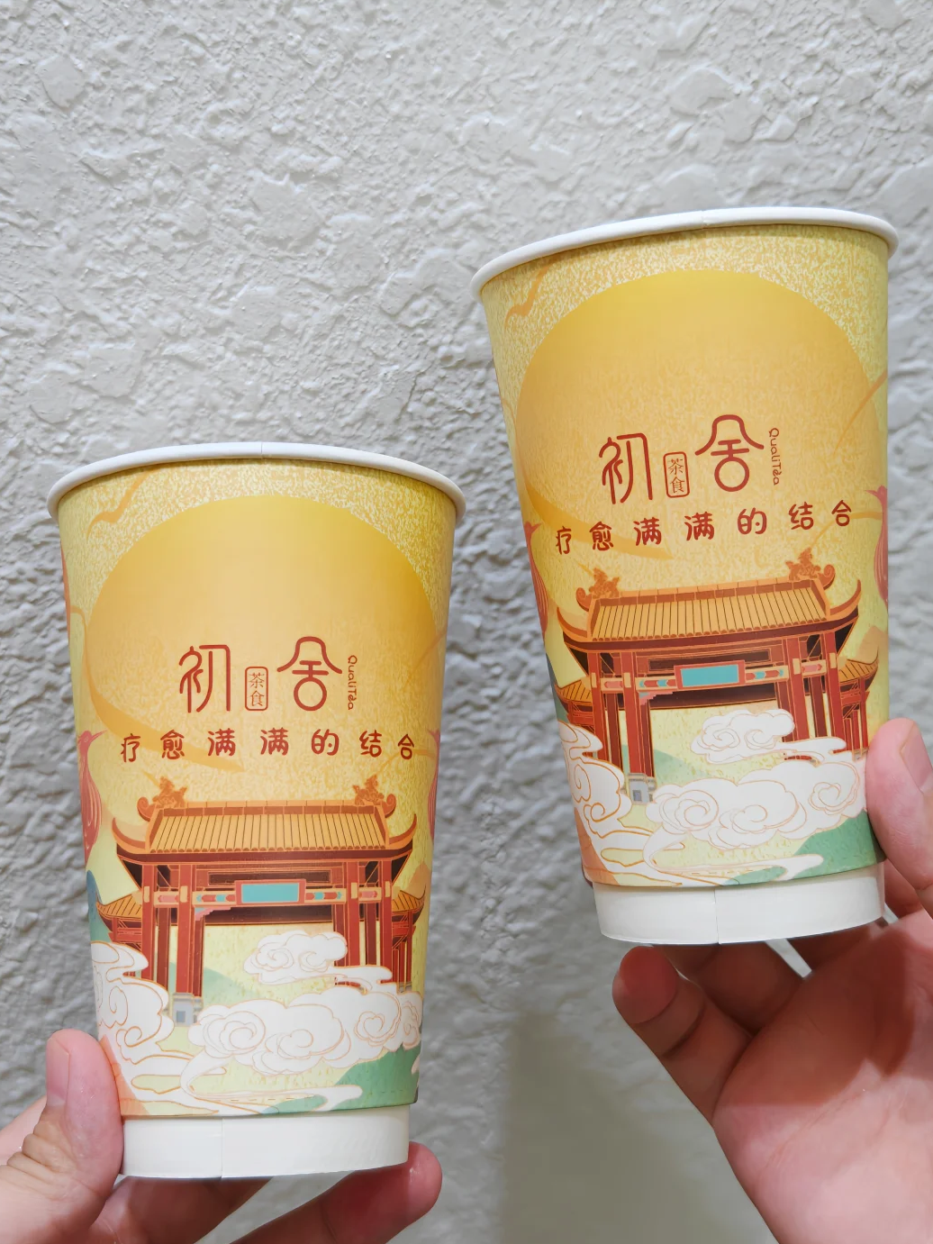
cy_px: 613
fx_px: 1761
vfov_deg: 38.9
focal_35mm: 49
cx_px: 481
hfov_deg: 29.7
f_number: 1.8
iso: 160
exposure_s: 1/200
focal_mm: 8.67
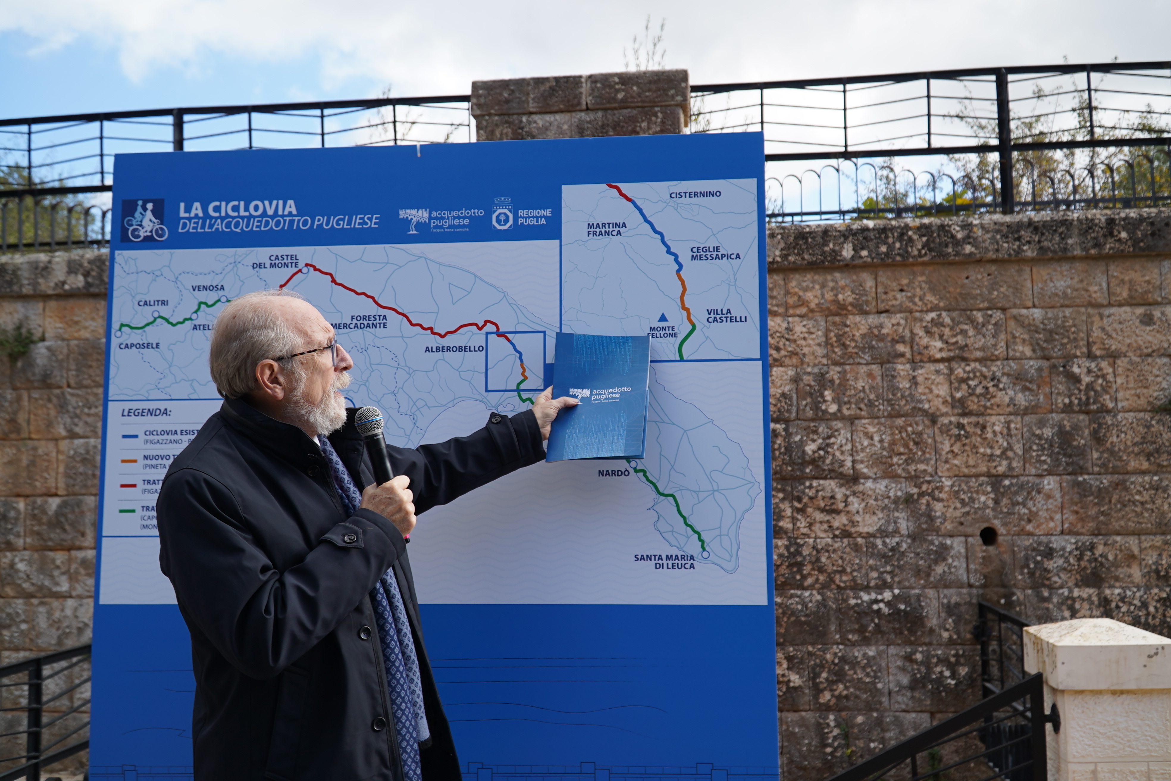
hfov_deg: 60.3
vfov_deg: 42.3
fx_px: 1008
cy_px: 390
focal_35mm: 31
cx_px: 586
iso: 100
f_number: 4
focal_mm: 21
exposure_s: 1/400
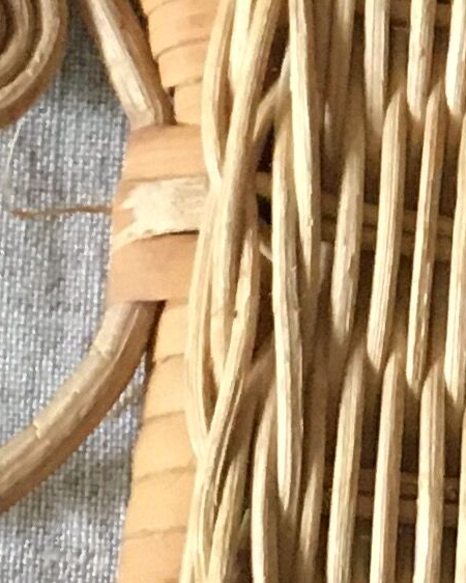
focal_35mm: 203
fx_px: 3498
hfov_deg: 7.4
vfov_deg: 9.2
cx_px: 785
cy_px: -358
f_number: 2.2
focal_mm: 4.15
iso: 200
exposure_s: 1/17
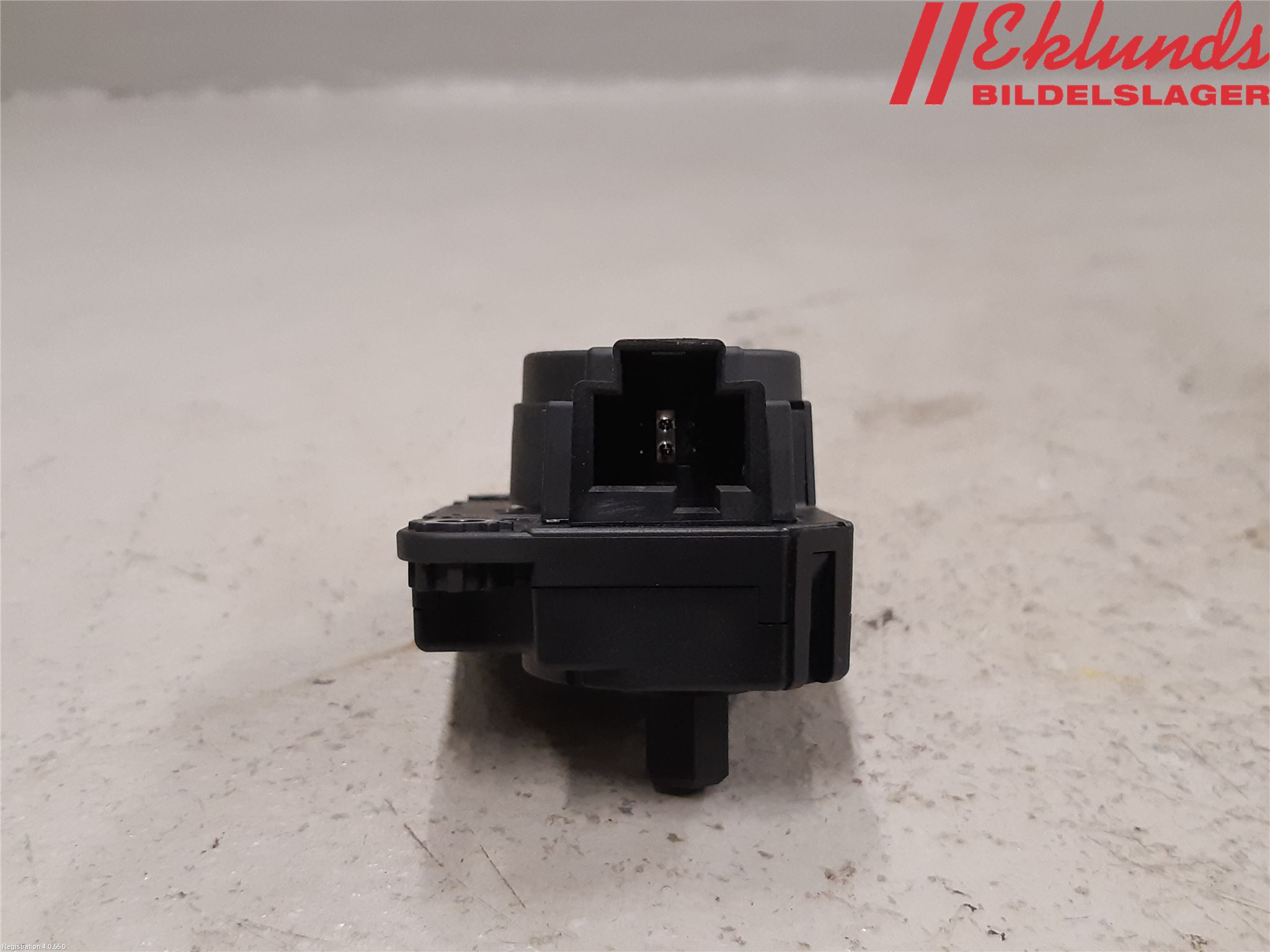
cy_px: 476
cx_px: 635
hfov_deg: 67.3
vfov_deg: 53.1
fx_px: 954
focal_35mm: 26
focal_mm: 3.93
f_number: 1.7
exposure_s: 1/50
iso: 200
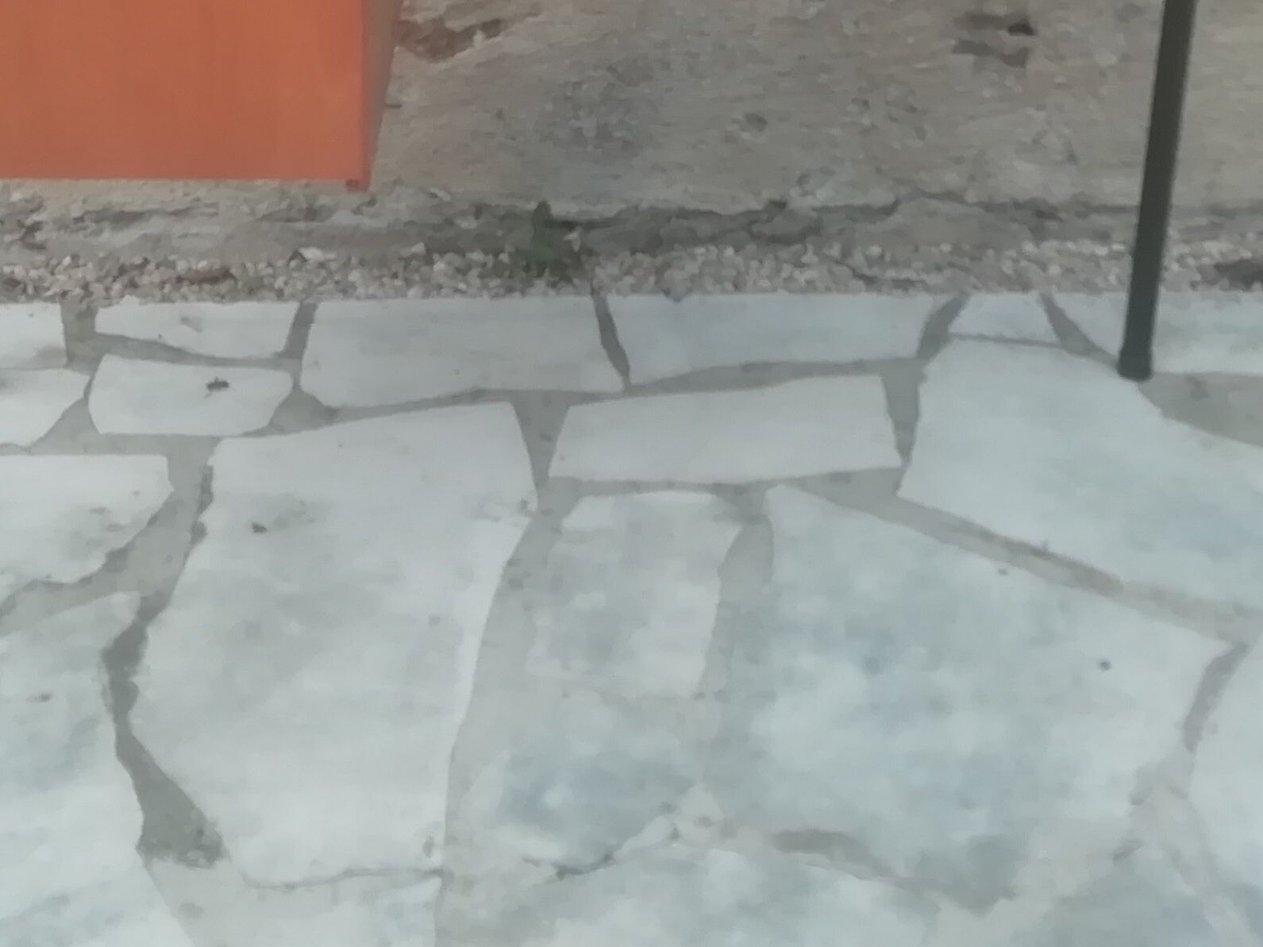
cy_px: -234
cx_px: 616
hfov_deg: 28.6
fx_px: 2481
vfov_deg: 20.1
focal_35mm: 68
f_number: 2.2
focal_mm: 3.46
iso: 50
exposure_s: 1/490
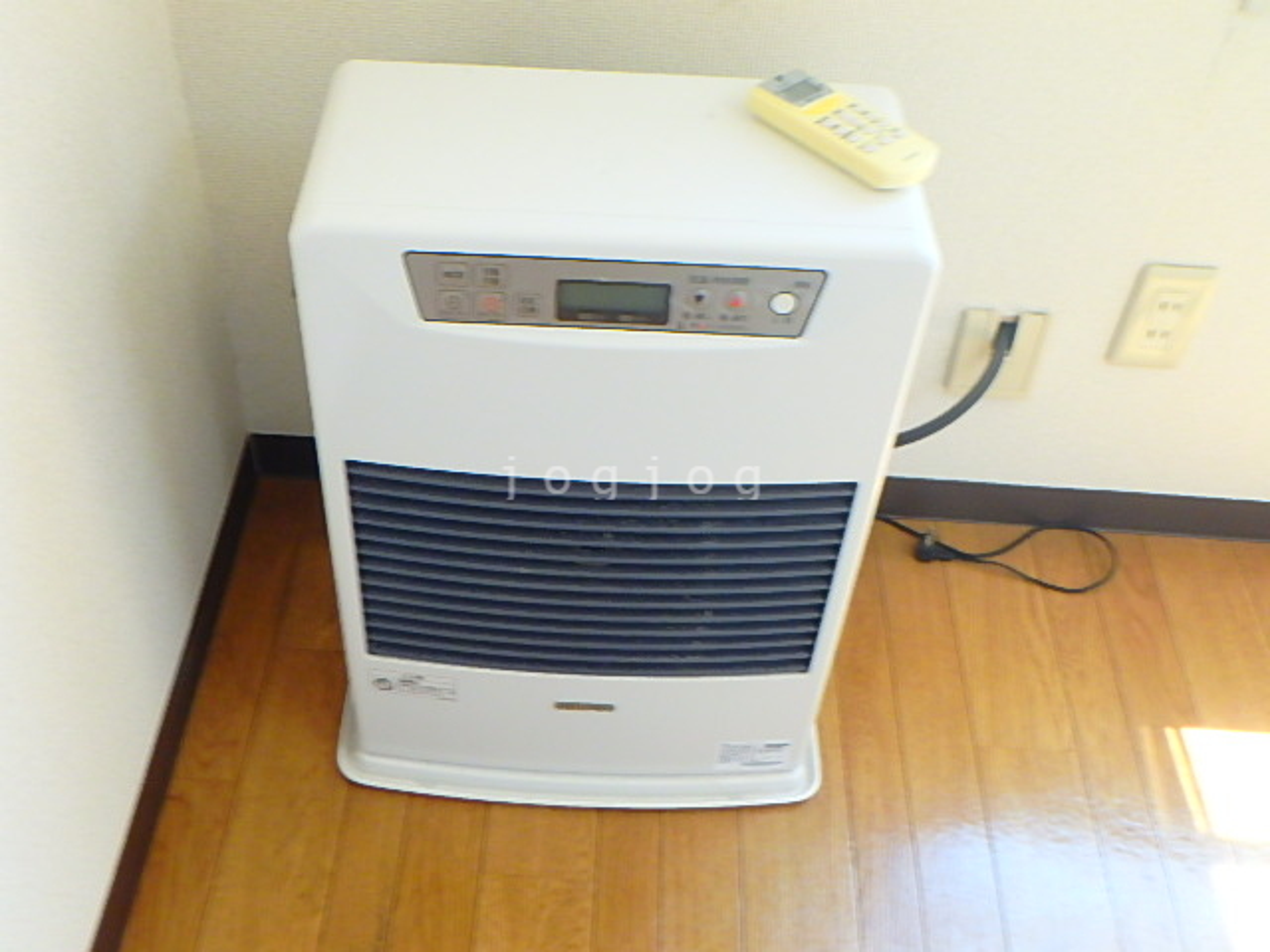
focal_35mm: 36
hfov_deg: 51.4
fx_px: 1321
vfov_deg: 39.7
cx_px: 635
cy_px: 476
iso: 400
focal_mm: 6.4
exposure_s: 1/40
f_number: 5
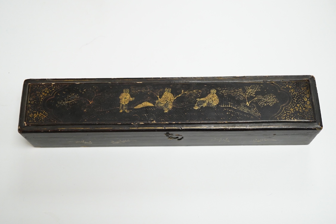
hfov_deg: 43.6
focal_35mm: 45
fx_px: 420
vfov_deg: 29.9
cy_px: 112
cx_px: 168
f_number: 3.5
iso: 2500
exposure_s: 1/500
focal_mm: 30
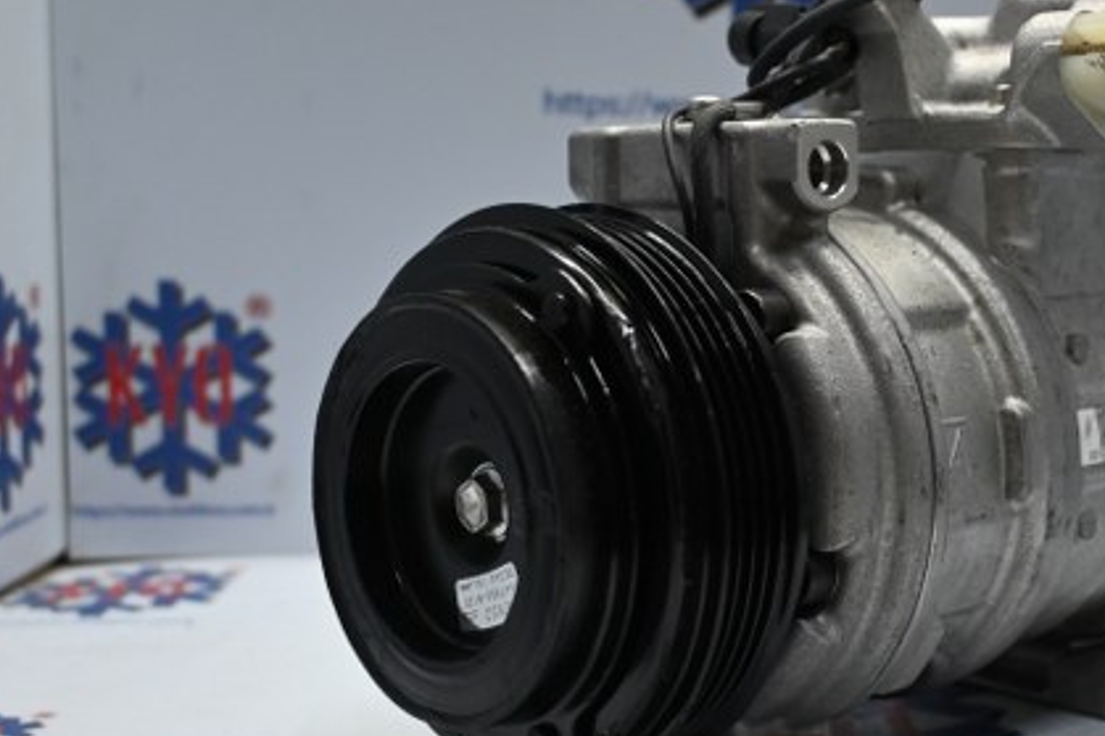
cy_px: 372
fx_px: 1648
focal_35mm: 54
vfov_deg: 25.2
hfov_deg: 36.6
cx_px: 754
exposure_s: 1/125
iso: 1100
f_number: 4.2
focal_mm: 25
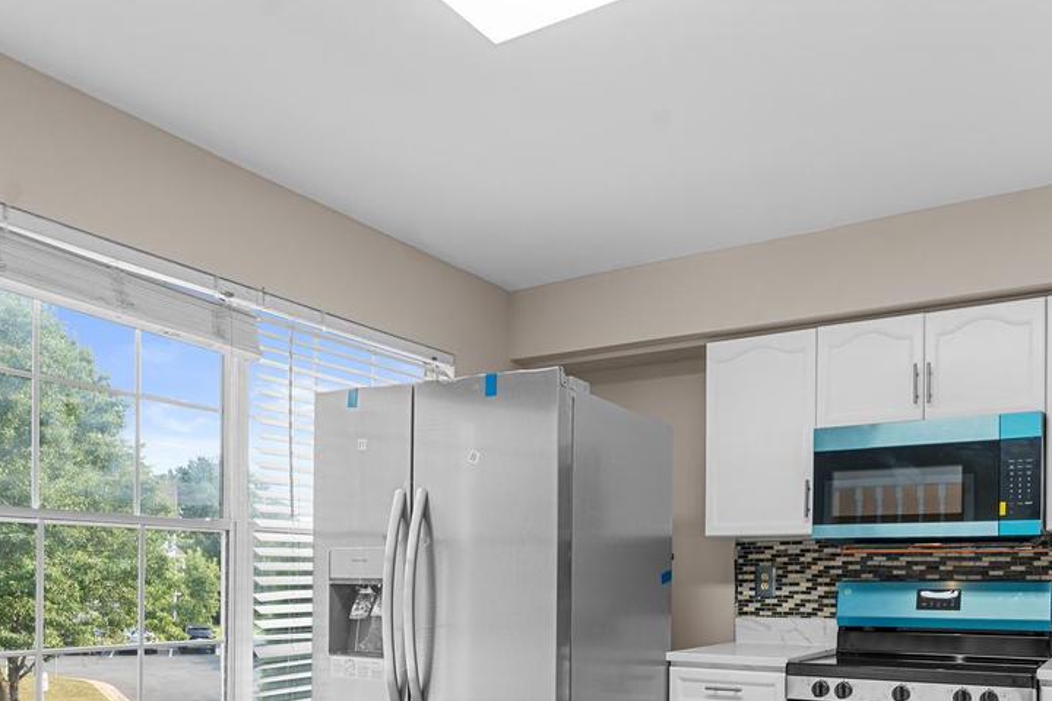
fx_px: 818
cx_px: 650
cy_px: 589
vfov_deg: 43.6
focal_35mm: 28
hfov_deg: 64.6
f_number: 8
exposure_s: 1/8
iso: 1250
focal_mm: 14
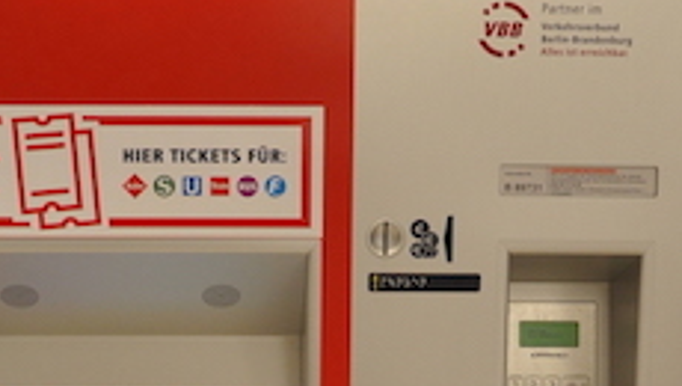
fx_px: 1950
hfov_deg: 19.8
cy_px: 548
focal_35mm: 108
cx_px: 255
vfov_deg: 10.9
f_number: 4.5
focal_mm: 21
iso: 400
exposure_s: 1/80
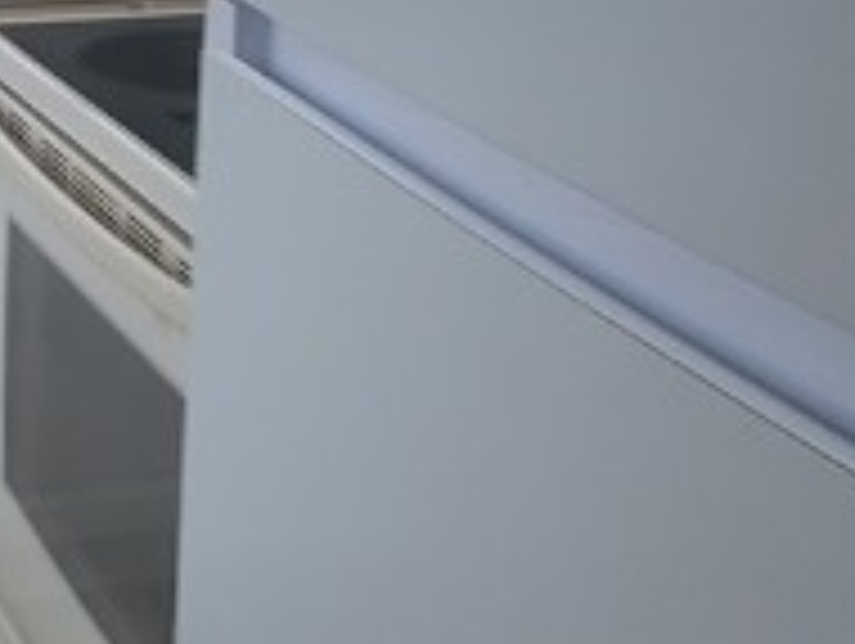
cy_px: -167
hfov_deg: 25.3
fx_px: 1731
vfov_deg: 19.6
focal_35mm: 70
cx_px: -130
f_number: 2.2
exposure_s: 1/60
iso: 80
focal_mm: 2.2
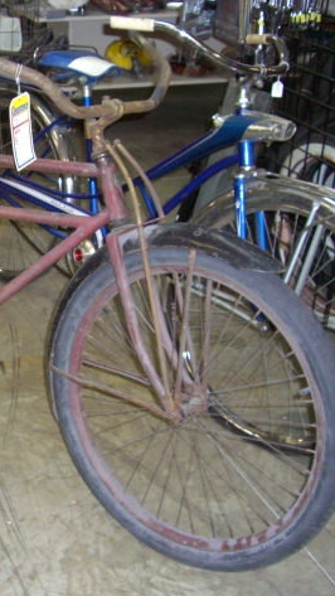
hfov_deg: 20.5
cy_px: 299
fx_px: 884
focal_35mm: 56
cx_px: -25
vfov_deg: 37.2
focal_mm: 7.9
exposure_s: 1/60
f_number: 2.8
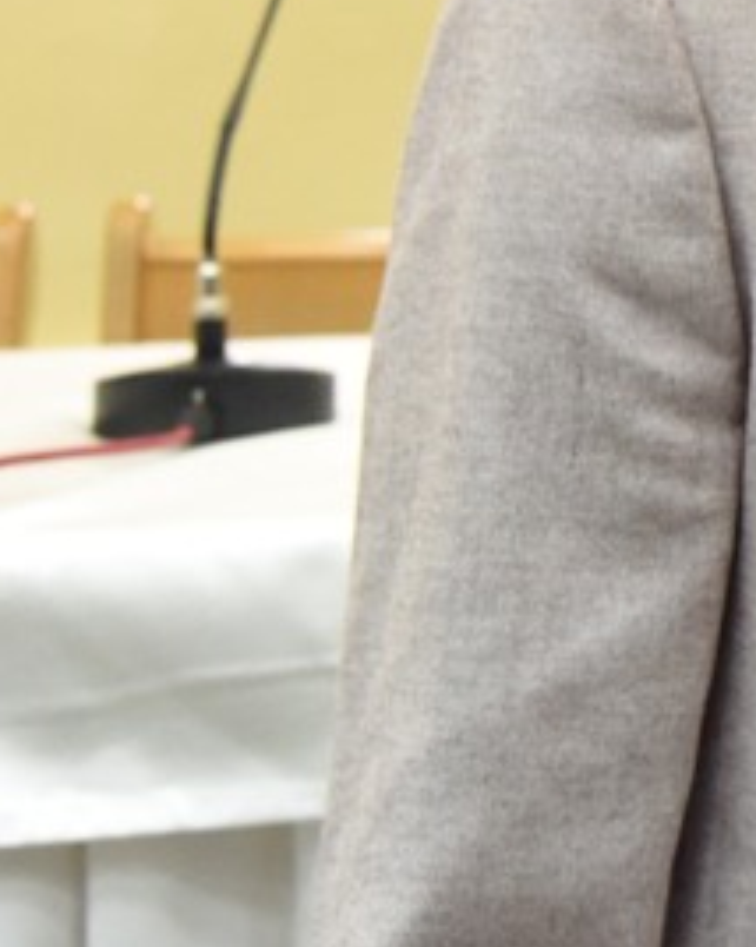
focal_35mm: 165
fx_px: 4620
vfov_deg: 11.5
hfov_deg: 8.8
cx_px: 1523
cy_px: -150
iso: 6400
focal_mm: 46
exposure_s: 1/160
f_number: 6.3
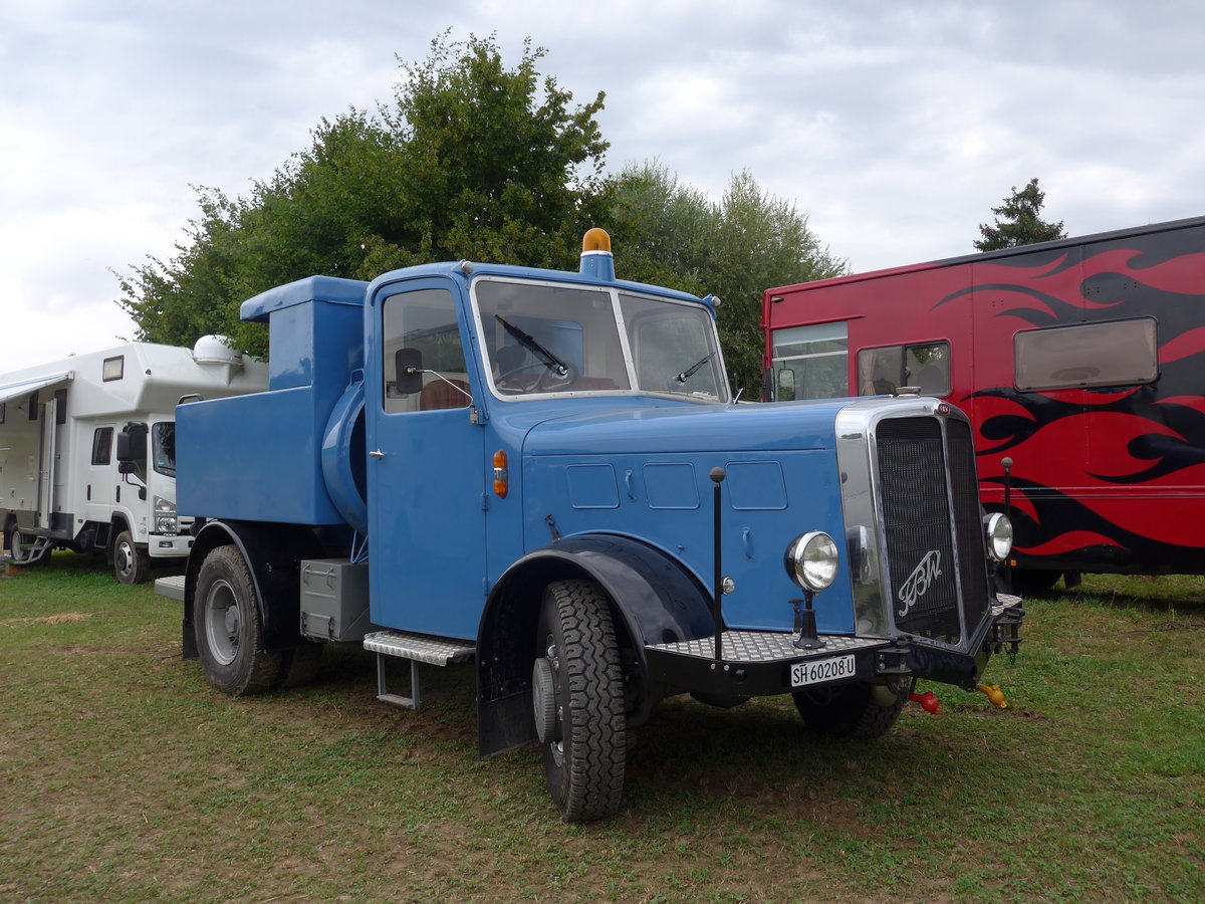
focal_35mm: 29
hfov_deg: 61.7
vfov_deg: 48.2
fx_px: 1010
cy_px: 452
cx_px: 602
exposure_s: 1/200
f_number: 2.8
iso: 80
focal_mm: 6
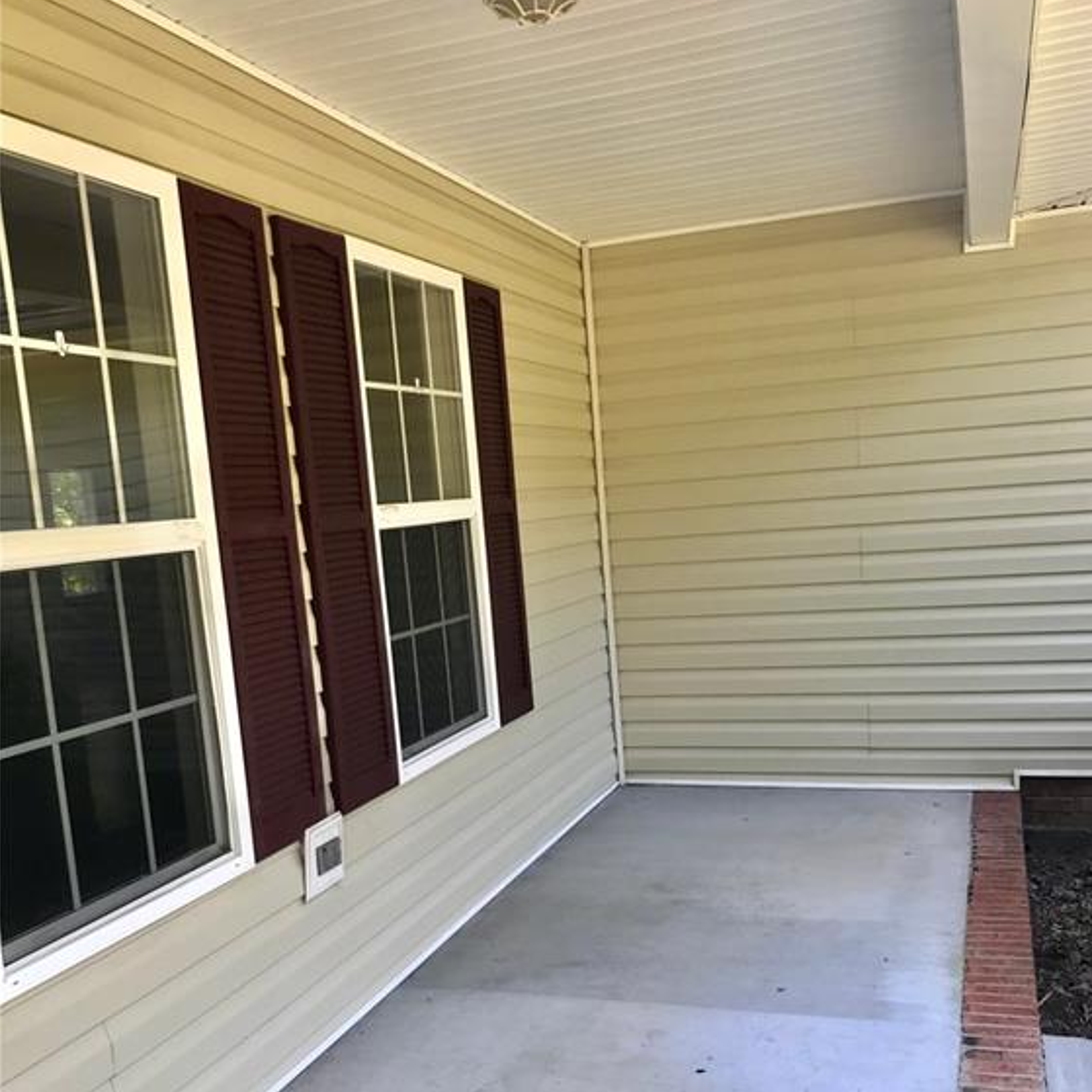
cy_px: 688
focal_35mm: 34
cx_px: 561
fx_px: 1213
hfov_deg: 48.4
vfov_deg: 48.0
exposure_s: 1/120
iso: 25
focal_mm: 3.99
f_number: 1.8
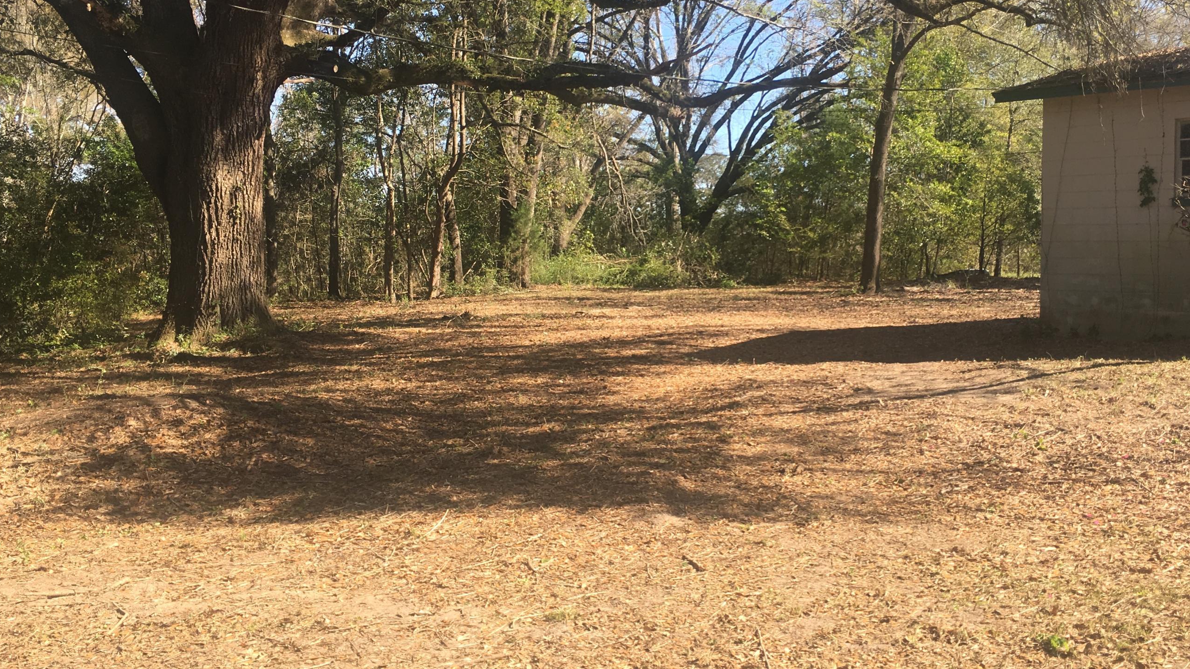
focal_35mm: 37
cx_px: 653
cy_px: 260
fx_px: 1167
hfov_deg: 53.9
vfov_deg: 31.9
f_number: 2.2
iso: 25
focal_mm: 4.15
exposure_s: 1/490
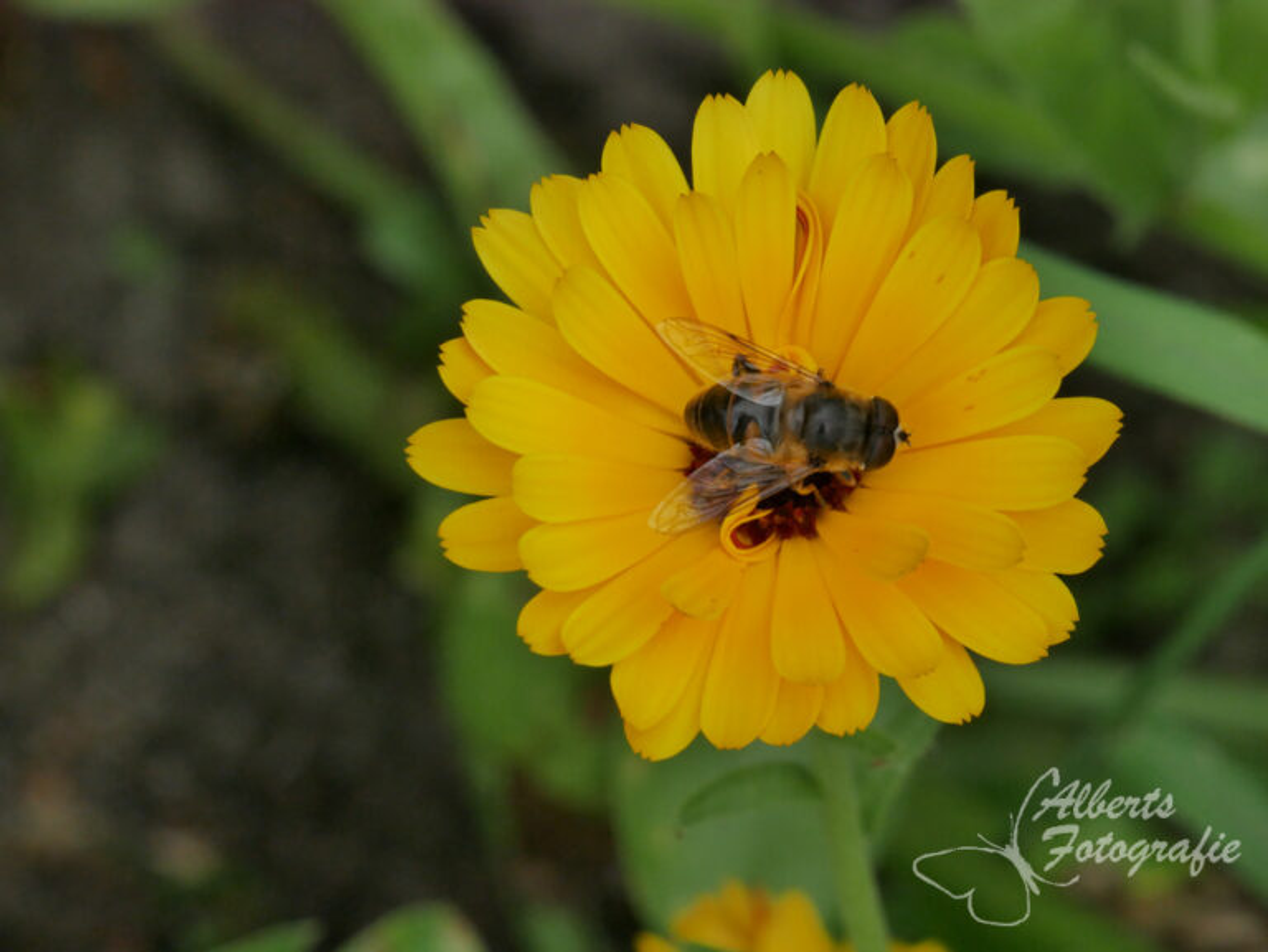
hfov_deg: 9.1
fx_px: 7990
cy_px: 476
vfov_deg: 6.8
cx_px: 634
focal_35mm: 218
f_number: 14
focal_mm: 109
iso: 800
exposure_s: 1/200
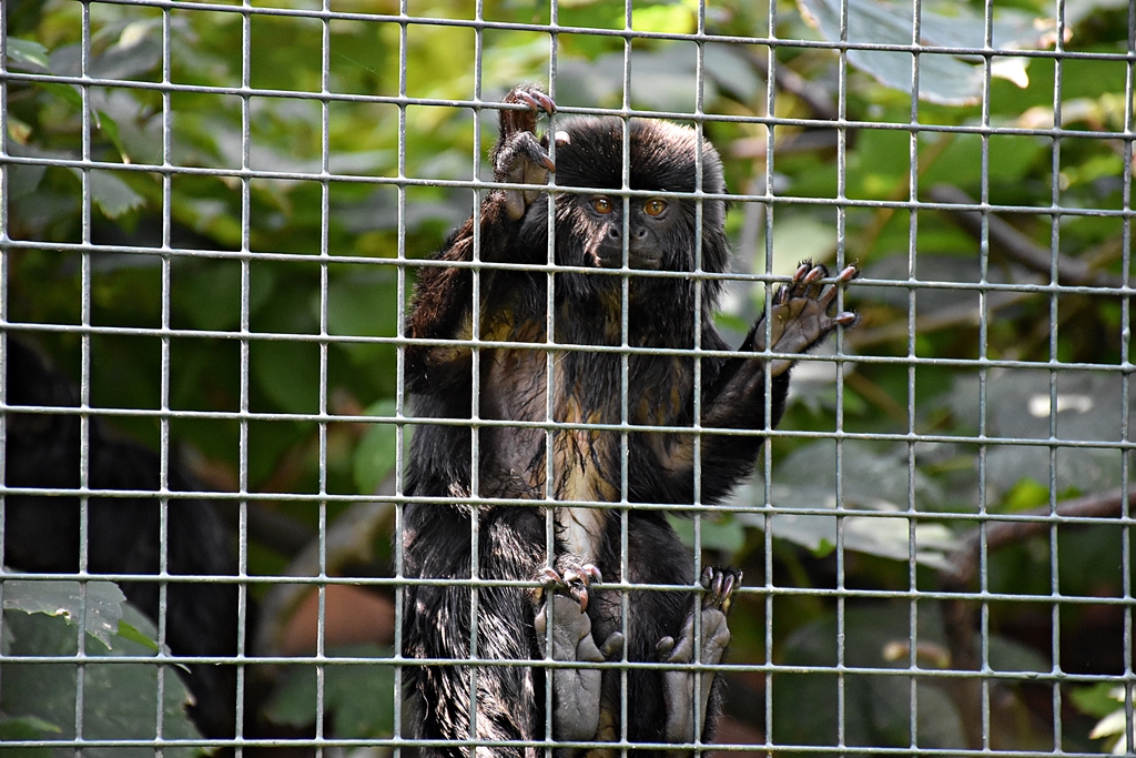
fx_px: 6627
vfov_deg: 6.5
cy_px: 379
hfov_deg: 9.8
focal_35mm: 210
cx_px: 568
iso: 2500
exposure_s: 1/500
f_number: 5.6
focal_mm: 140
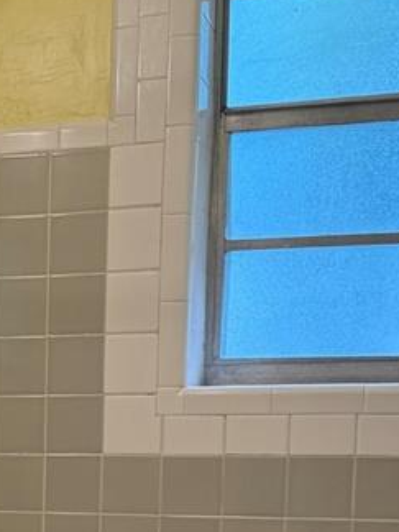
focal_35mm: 89
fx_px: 1368
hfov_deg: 15.9
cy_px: 568
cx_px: -99
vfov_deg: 21.0
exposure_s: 1/164
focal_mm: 6.76
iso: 80
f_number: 1.78
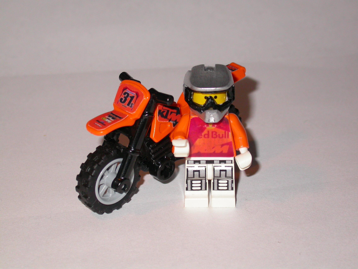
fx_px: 1200
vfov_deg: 12.8
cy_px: 134
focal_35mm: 116
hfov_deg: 17.0
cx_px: 179
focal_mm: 24
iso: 100
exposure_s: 1/60.3
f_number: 4.3
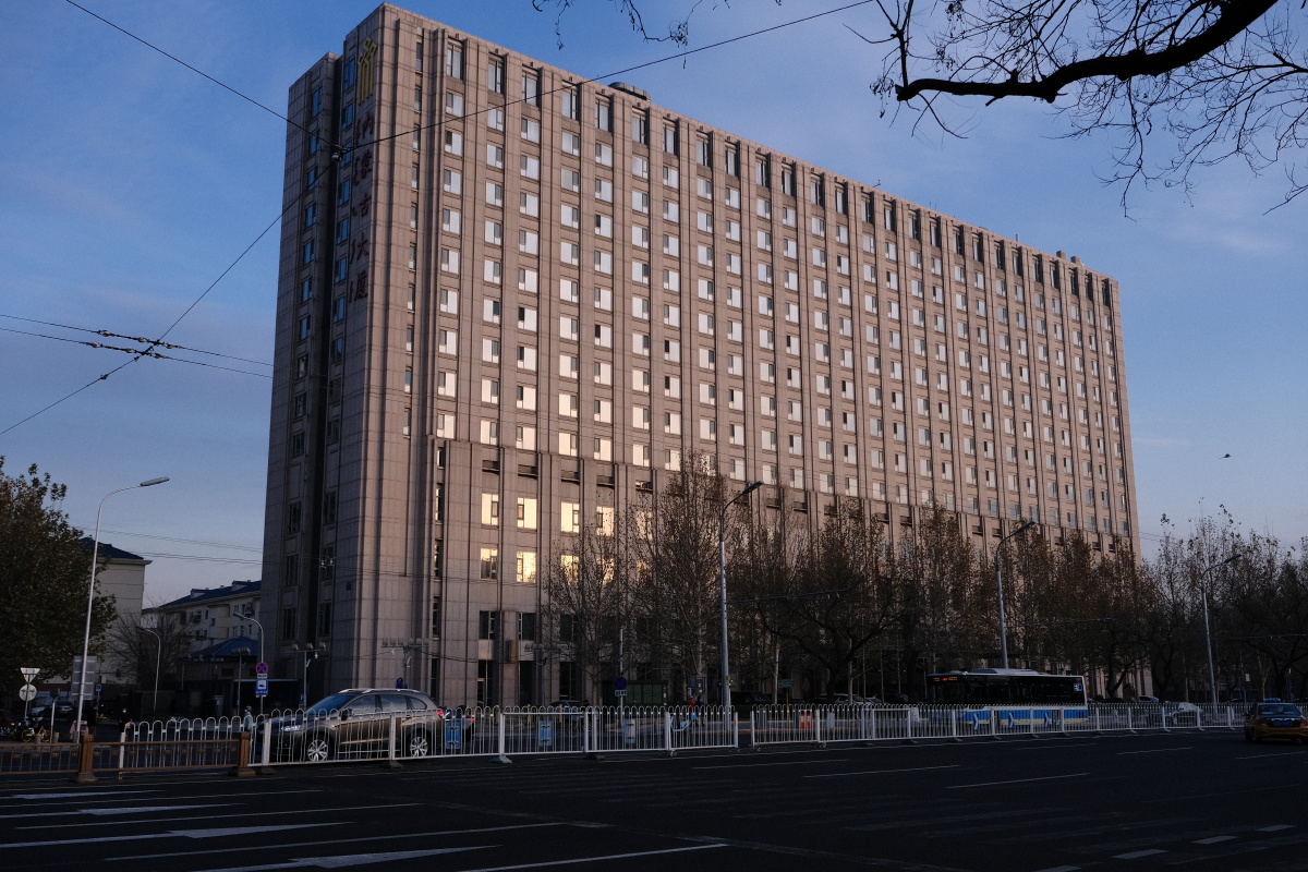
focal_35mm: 33
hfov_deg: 57.2
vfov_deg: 40.0
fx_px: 1199
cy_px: 436
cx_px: 654
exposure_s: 1/550
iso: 640
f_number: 5.6
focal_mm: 22.3
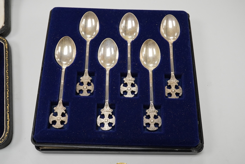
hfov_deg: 43.6
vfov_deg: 29.9
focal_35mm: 45
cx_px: 122
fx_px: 306
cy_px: 82
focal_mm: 30
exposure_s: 1/250
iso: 2500
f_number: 10
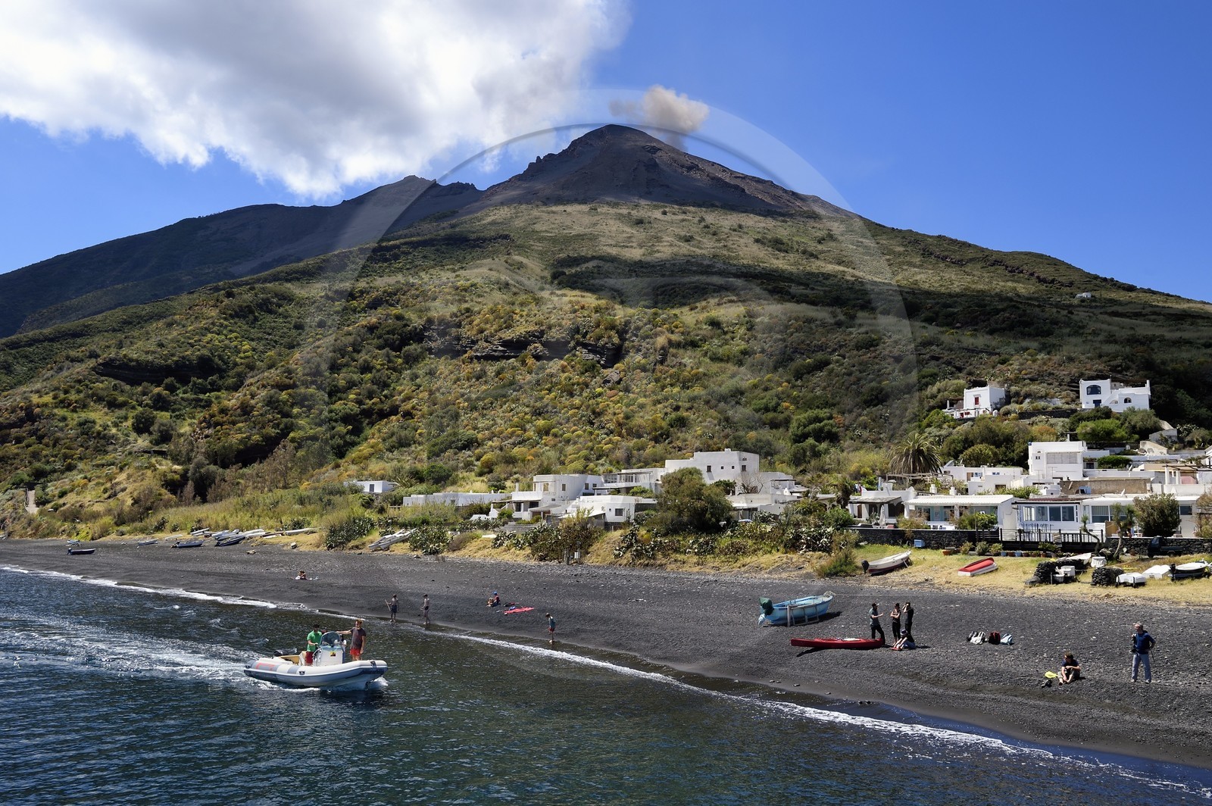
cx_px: 606
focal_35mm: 30
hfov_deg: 62.0
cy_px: 403
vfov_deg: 43.5
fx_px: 1009
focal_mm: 30
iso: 200
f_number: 11
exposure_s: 1/320
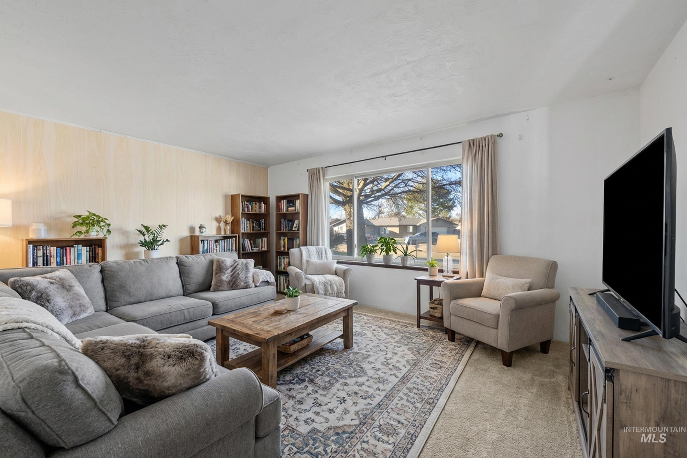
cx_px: 344
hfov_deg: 104.3
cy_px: 229
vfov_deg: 81.2
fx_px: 267
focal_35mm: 14
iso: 100
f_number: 9
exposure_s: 1.3
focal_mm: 14
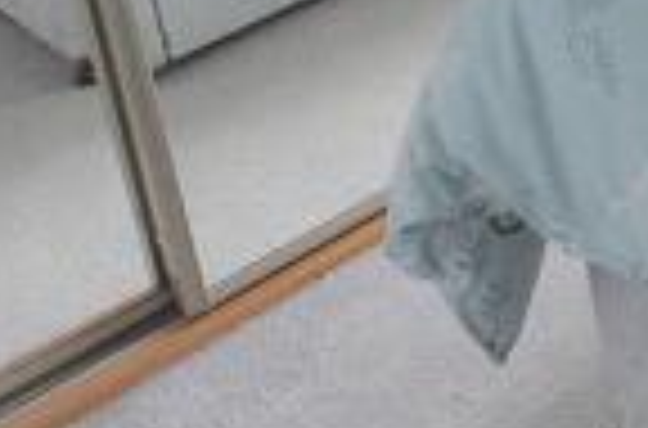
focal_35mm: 107
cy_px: -604
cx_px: 1346
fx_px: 1920
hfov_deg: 15.1
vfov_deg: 10.8
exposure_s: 1/100
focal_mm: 10
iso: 400
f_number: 5
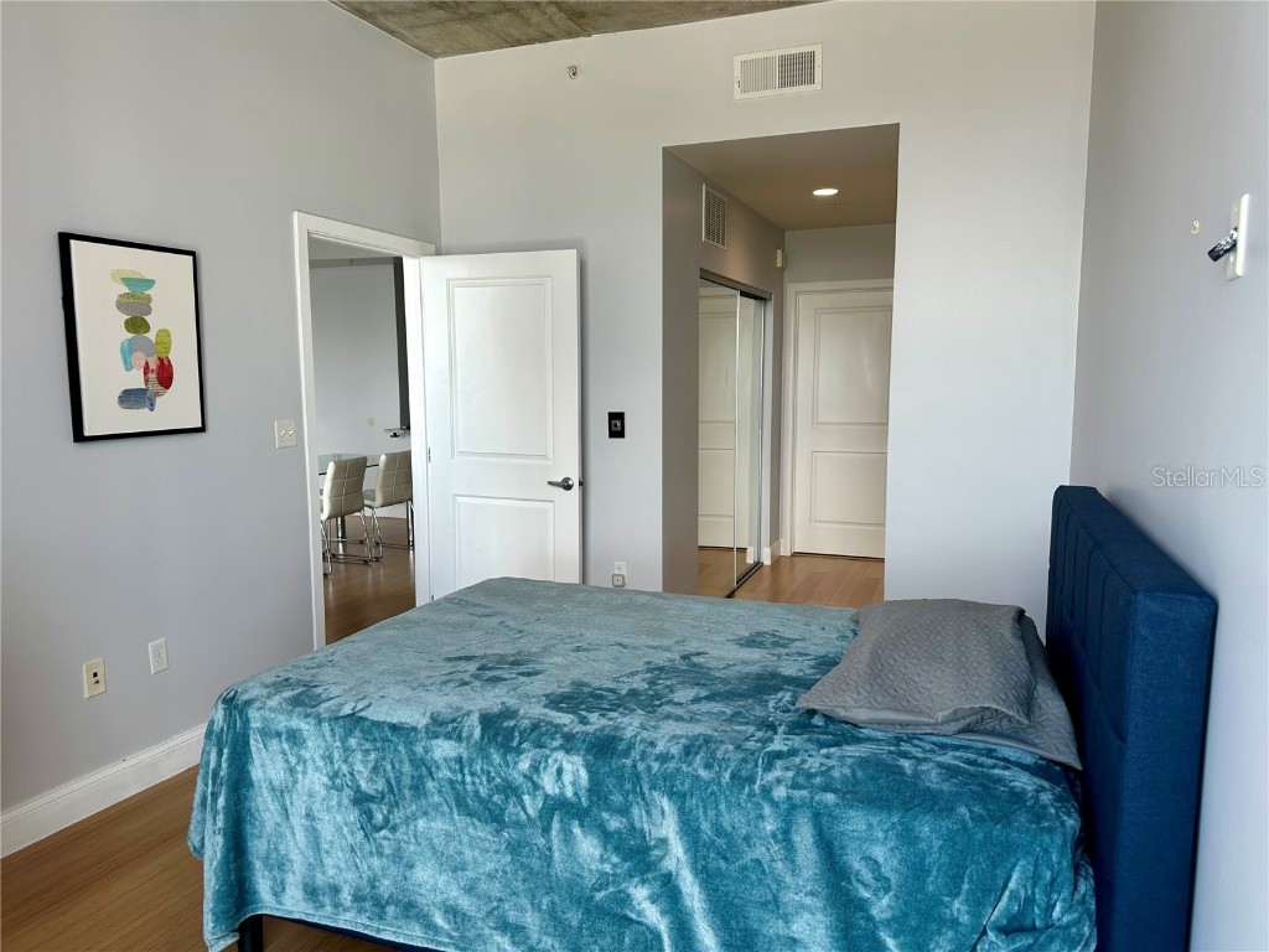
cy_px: 476
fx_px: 880
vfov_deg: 56.8
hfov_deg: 71.6
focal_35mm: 24
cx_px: 634
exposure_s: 1/140
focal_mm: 6.86
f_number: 1.78
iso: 64
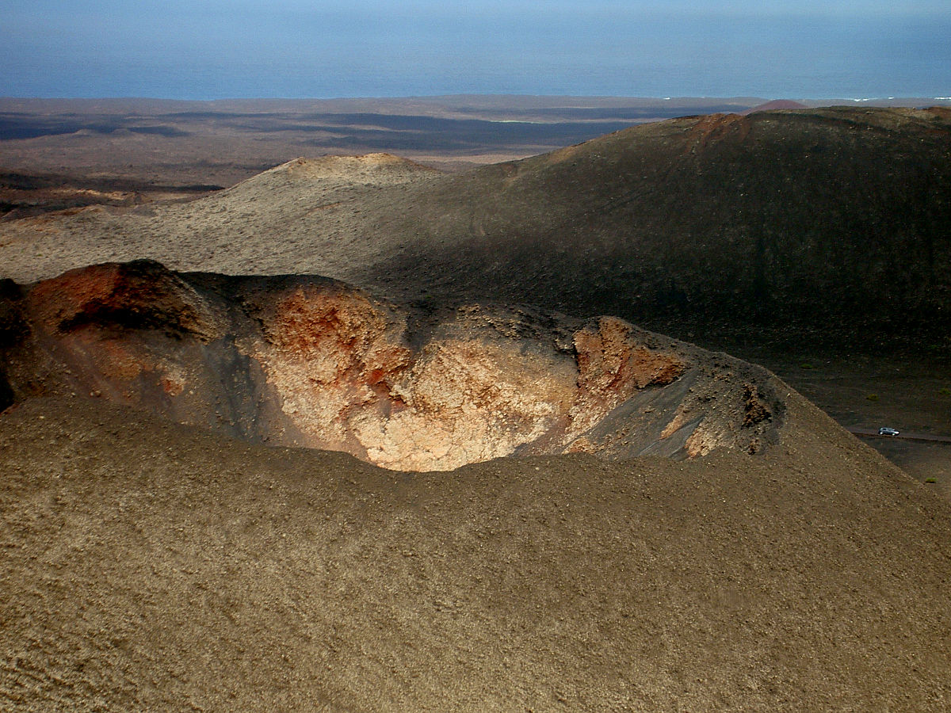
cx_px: 476
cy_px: 356
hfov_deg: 19.3
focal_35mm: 102
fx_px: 2802
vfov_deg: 14.5
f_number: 4.9
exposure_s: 1/160
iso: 50
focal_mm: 16.8
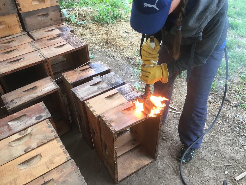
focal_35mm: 29
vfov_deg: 48.2
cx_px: 123
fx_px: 206
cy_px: 92
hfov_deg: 61.7
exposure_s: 1/30
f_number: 2.2
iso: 25
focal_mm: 4.15
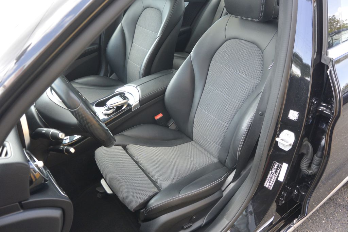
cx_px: 174
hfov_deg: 67.4
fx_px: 261
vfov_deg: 47.9
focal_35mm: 27
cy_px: 116
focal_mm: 10
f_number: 3.5
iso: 200
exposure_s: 1/125
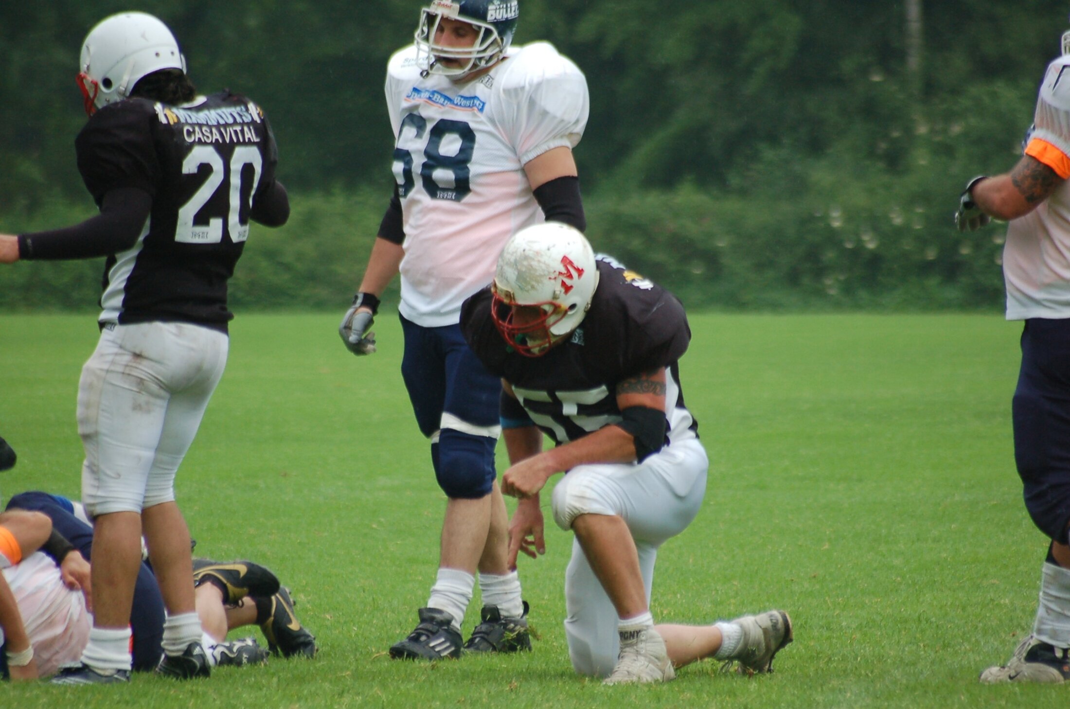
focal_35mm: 450
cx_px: 535
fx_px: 13350
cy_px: 354
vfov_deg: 3.0
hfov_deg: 4.6
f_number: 5.6
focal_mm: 300
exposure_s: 1/500
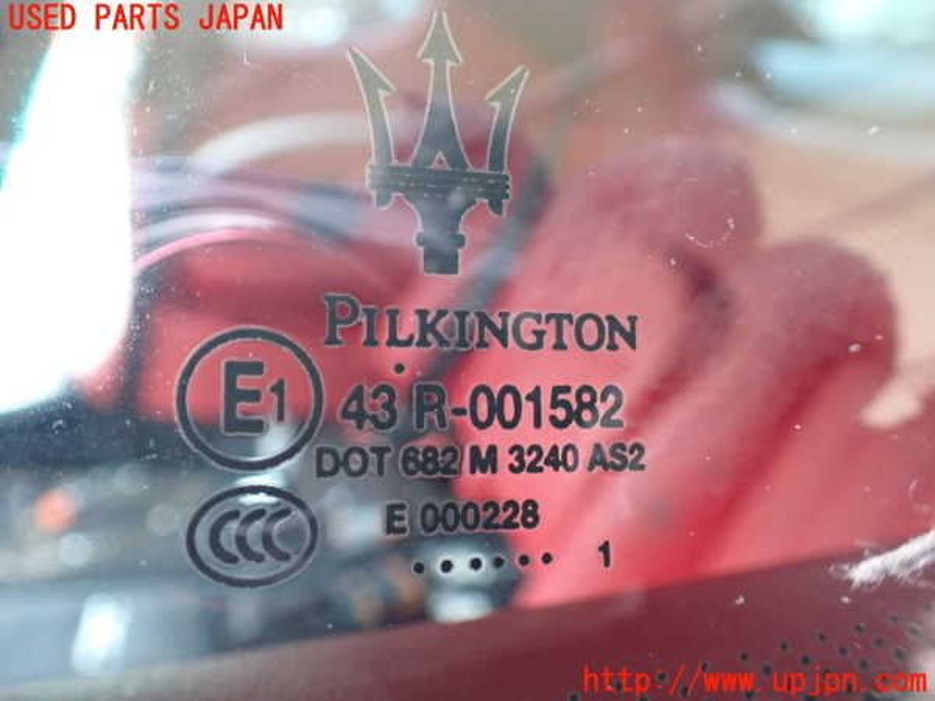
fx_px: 810
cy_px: 350
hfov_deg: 60.0
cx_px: 468
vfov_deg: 46.8
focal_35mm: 30
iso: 800
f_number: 2.3
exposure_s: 1/60
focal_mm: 5.4
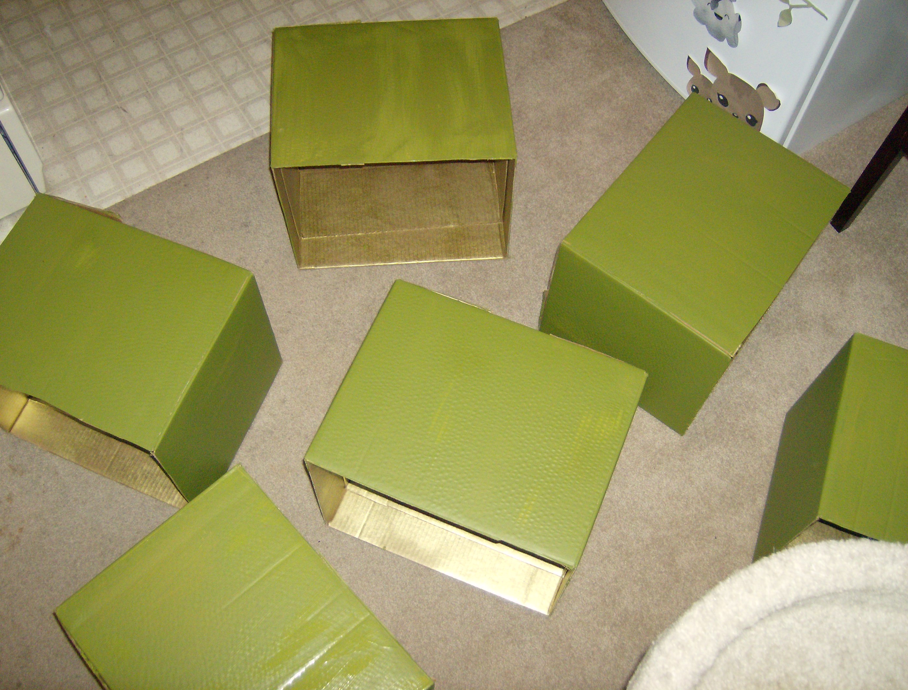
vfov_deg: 40.0
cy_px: 345
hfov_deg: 51.1
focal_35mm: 36
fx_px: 949
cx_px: 454
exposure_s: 1/60
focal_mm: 6
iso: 200
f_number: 2.8
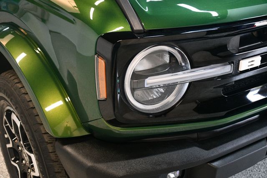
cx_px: 134
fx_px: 356
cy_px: 89
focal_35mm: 48
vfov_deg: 28.0
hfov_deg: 41.1
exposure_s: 1/100
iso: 3200
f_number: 4
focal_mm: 32
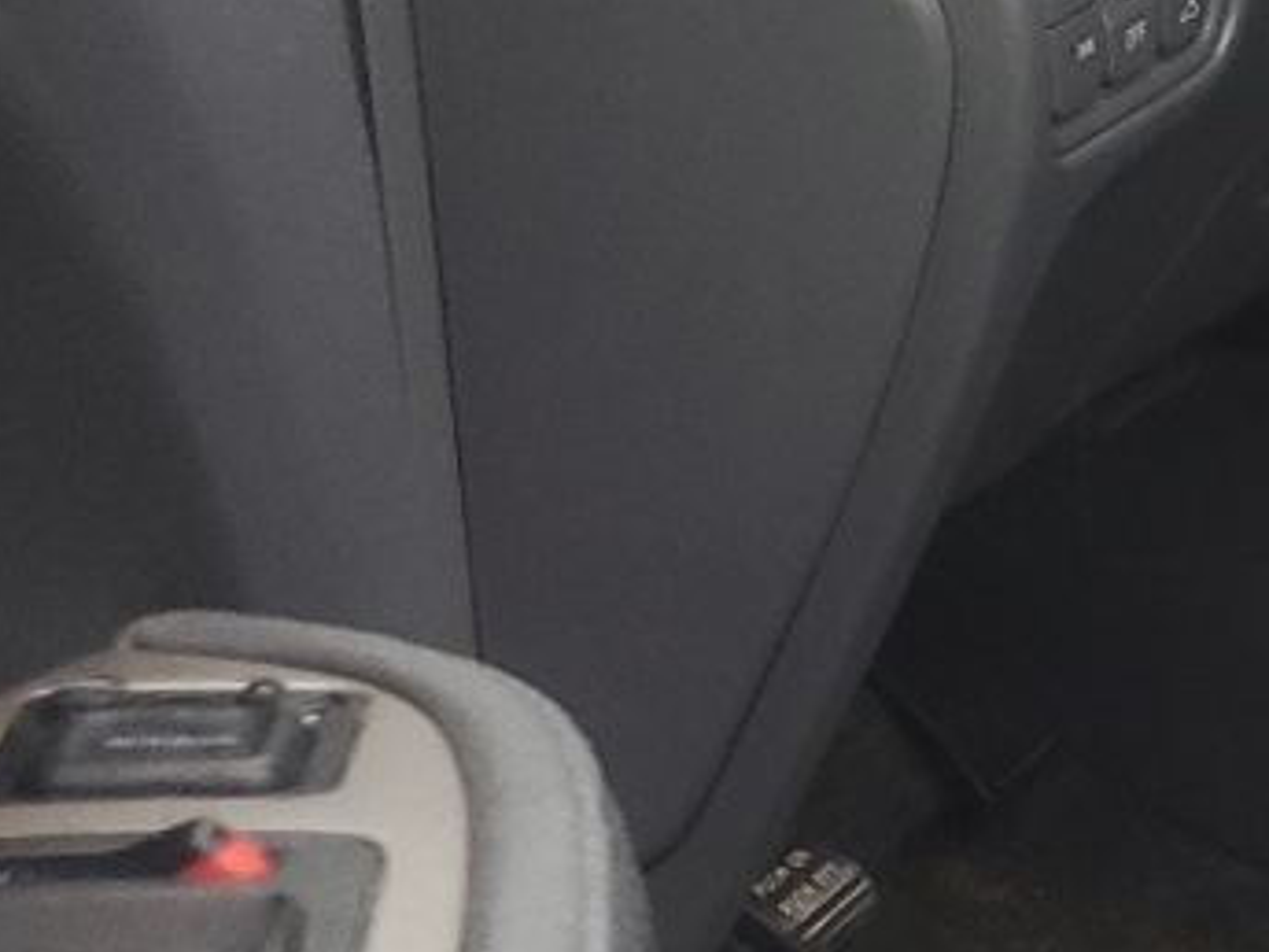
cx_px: 2804
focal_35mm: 121
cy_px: 221
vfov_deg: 12.2
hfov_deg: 13.2
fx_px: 4436
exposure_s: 1/120
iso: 60
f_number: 1.5
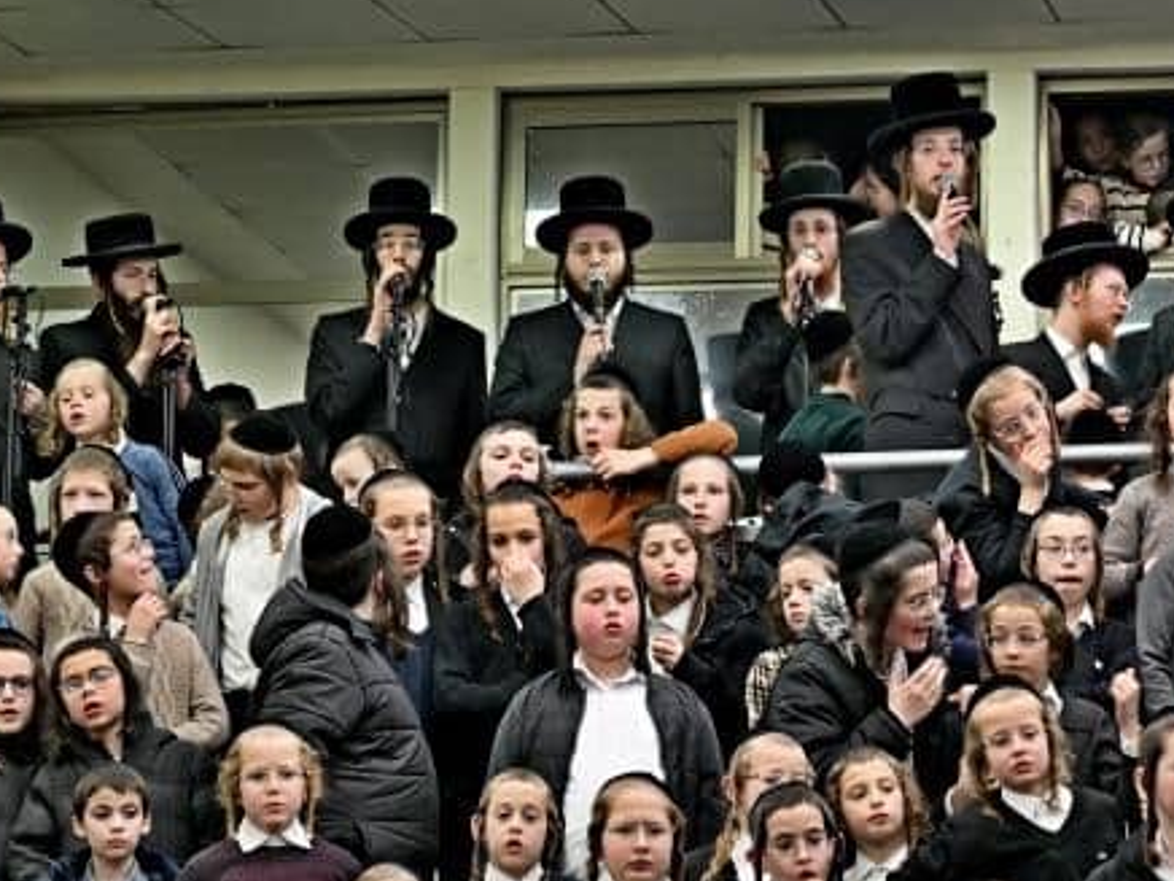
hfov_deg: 14.0
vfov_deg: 10.6
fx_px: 4748
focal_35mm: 140
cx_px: 910
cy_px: 230
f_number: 4
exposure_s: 1/200
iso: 500
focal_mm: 62
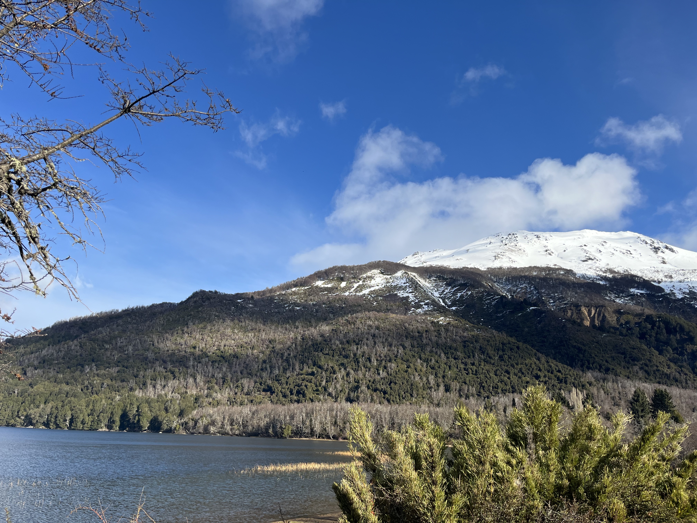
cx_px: 348
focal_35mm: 26
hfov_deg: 67.3
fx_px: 524
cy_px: 262
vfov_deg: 53.1
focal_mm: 5.1
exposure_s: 1/3049
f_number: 1.6
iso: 50
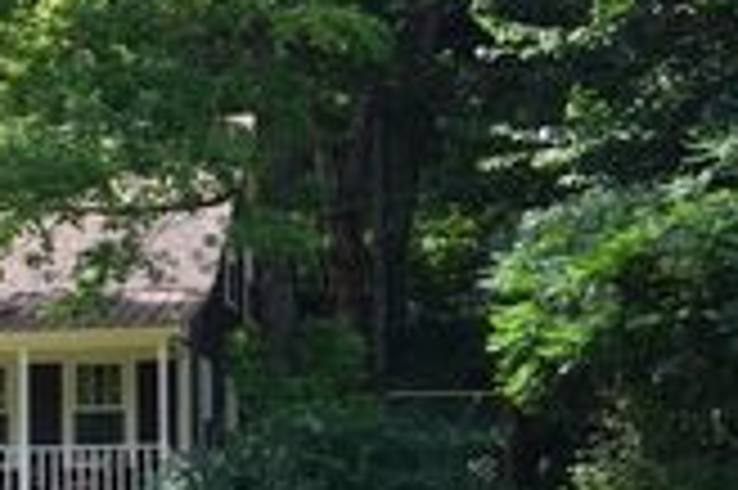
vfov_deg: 9.3
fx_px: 2990
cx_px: -225
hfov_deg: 13.5
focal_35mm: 146
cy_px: 470
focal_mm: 32
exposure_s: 1/500
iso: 1000
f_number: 11
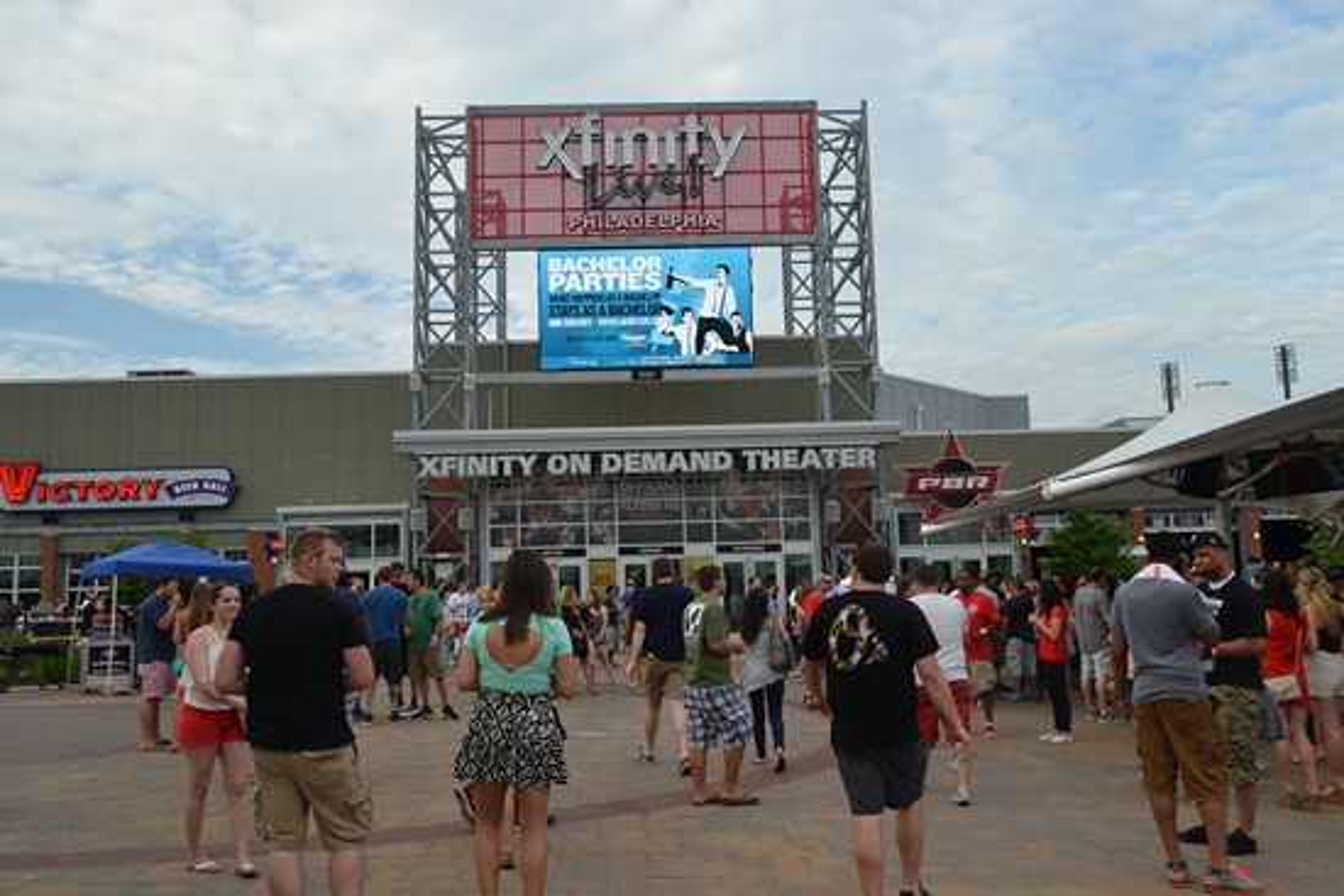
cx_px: 672
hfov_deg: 61.9
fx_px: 1120
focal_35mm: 30
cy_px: 448
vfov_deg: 43.6
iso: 180
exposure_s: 1/125
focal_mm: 20
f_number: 5.6
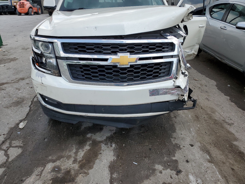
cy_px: 92
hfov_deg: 67.3
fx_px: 184
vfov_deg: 53.1
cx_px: 122
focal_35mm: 26
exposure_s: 1/1429
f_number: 1.5
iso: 50
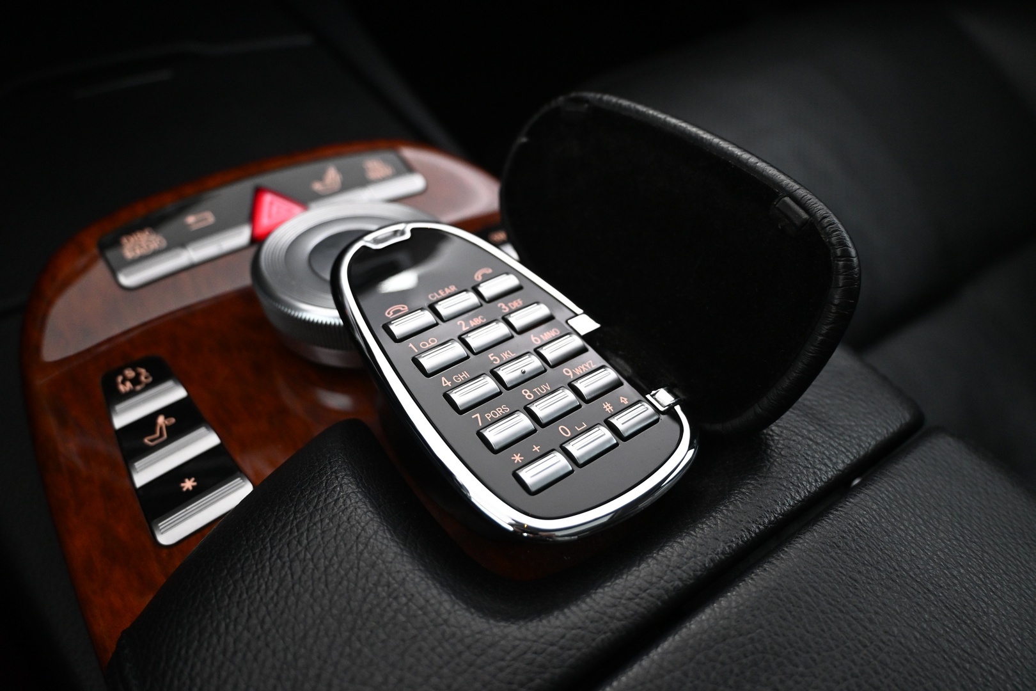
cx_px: 518
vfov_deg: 43.6
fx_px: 863
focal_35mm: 30
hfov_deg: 61.9
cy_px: 346
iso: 2000
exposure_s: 1/30
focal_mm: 20
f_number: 3.8
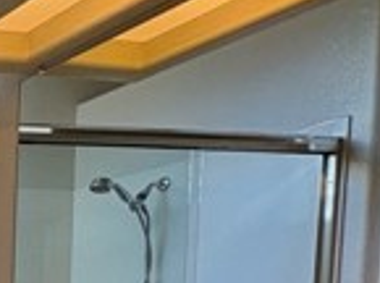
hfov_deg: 19.3
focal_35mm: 62
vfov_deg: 20.5
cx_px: -370
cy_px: 414
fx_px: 679
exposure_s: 1/120
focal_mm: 2.22
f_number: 2.2
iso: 200
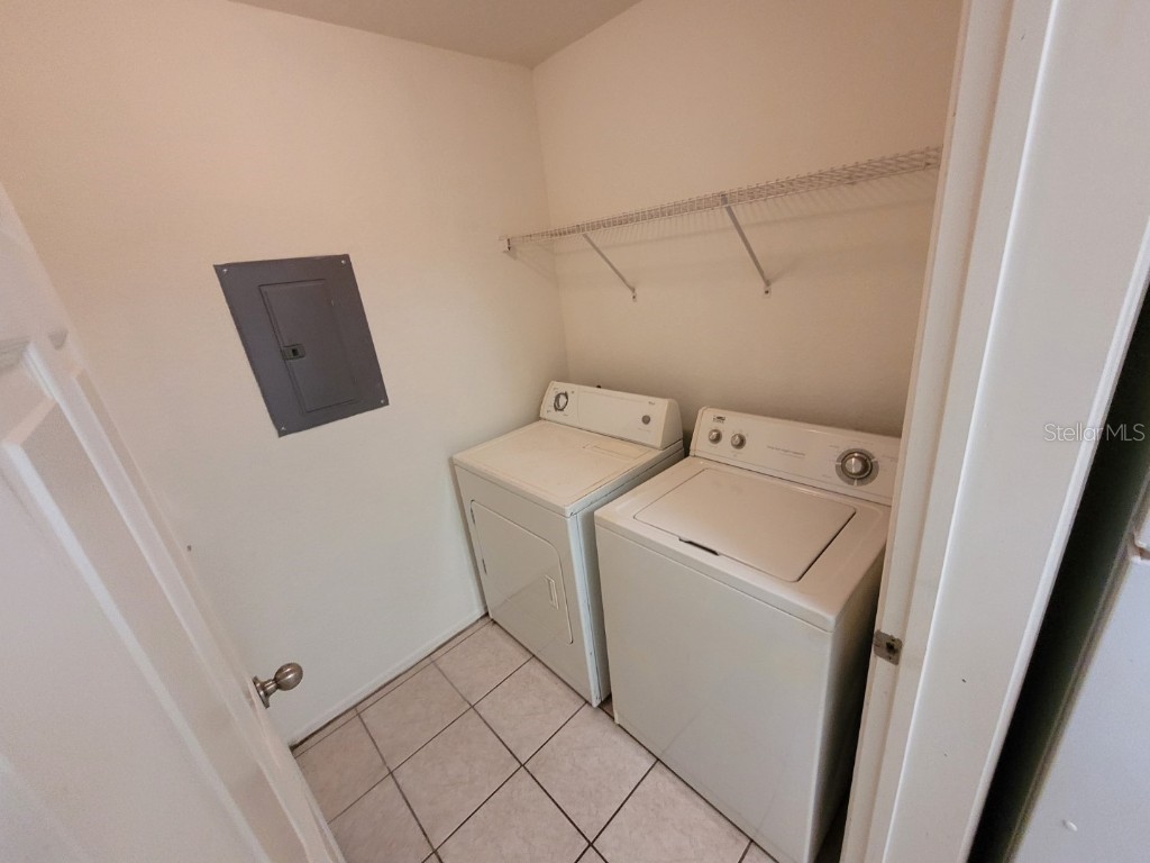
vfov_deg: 89.9
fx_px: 432
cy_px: 432
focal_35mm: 13
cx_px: 575
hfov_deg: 106.2
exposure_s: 1/40
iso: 320
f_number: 2.2
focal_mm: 1.74
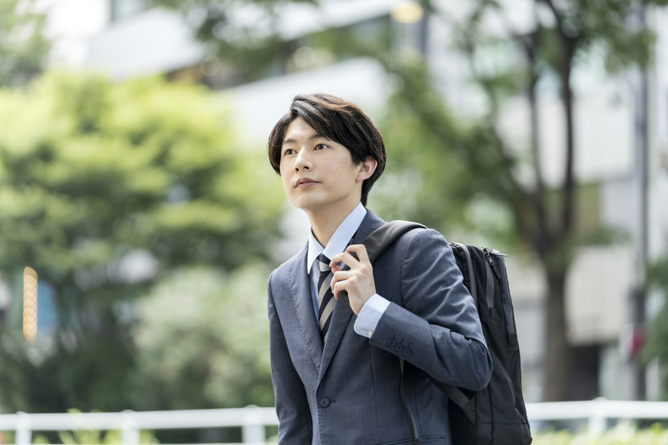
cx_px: 334
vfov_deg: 10.4
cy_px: 222
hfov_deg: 15.5
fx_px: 2449
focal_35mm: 132
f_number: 2.8
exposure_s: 1/400
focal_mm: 132
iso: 500
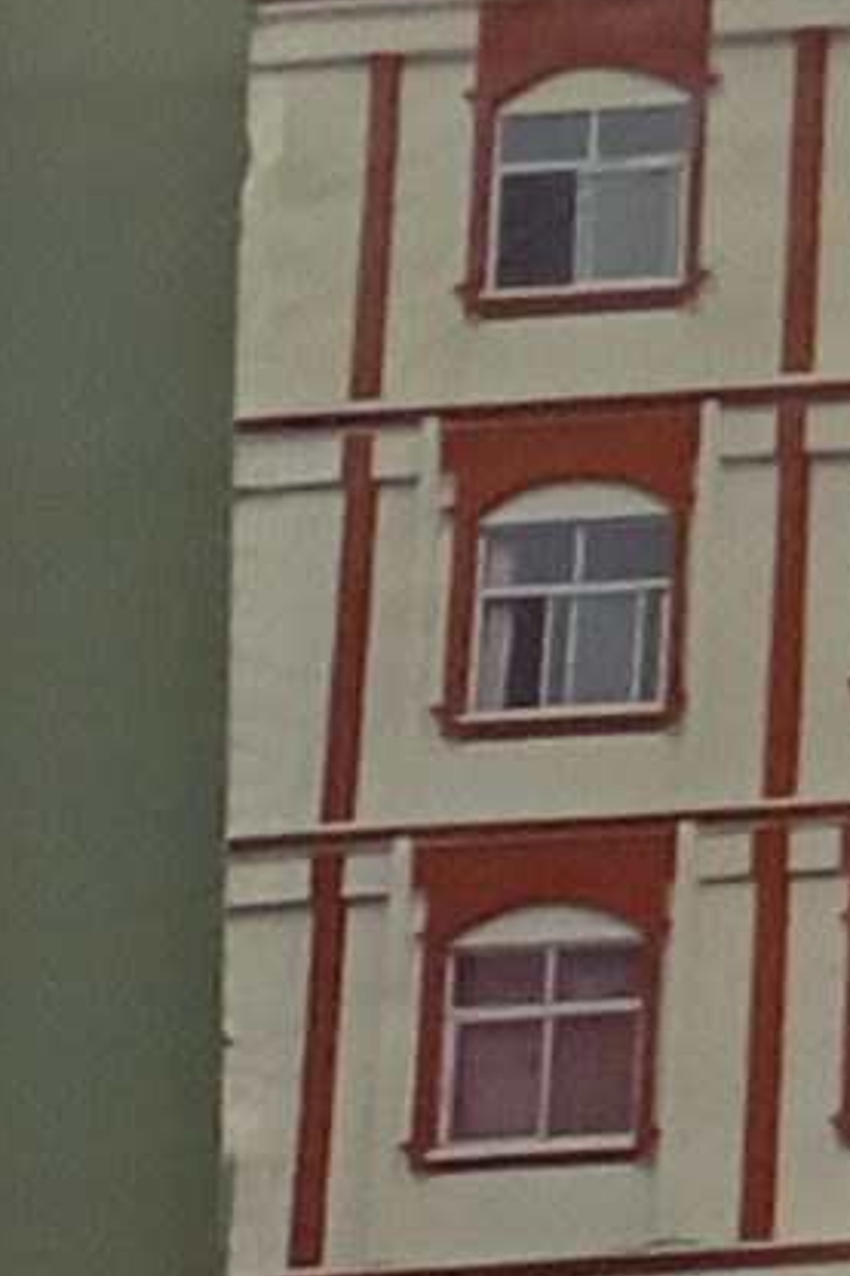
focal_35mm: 286
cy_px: 3092
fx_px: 10137
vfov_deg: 6.8
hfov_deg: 4.4
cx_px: -2639
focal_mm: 4.22
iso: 531
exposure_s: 1/33.3
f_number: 1.8
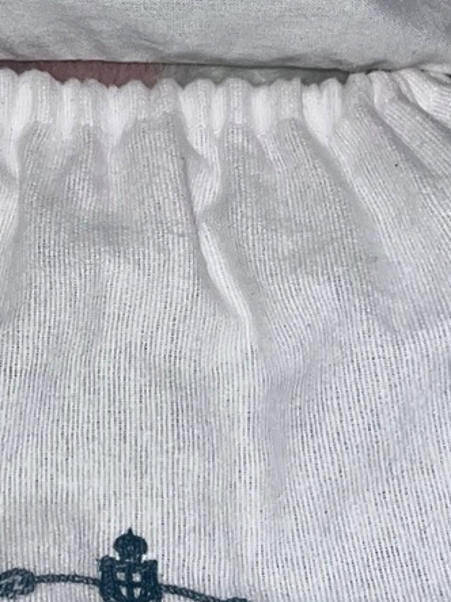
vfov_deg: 20.8
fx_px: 1634
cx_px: 102
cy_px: 213
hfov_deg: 15.6
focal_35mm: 94
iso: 40
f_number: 1.5
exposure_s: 1/71
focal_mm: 5.7
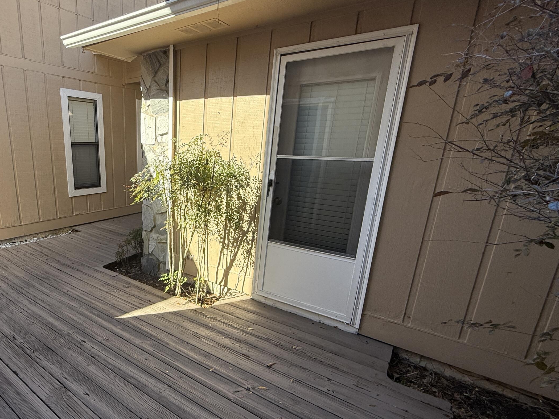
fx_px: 323
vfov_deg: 65.8
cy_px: 234
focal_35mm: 20
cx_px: 176
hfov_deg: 78.5
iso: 64
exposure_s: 1/494
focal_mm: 2.22
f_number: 2.2
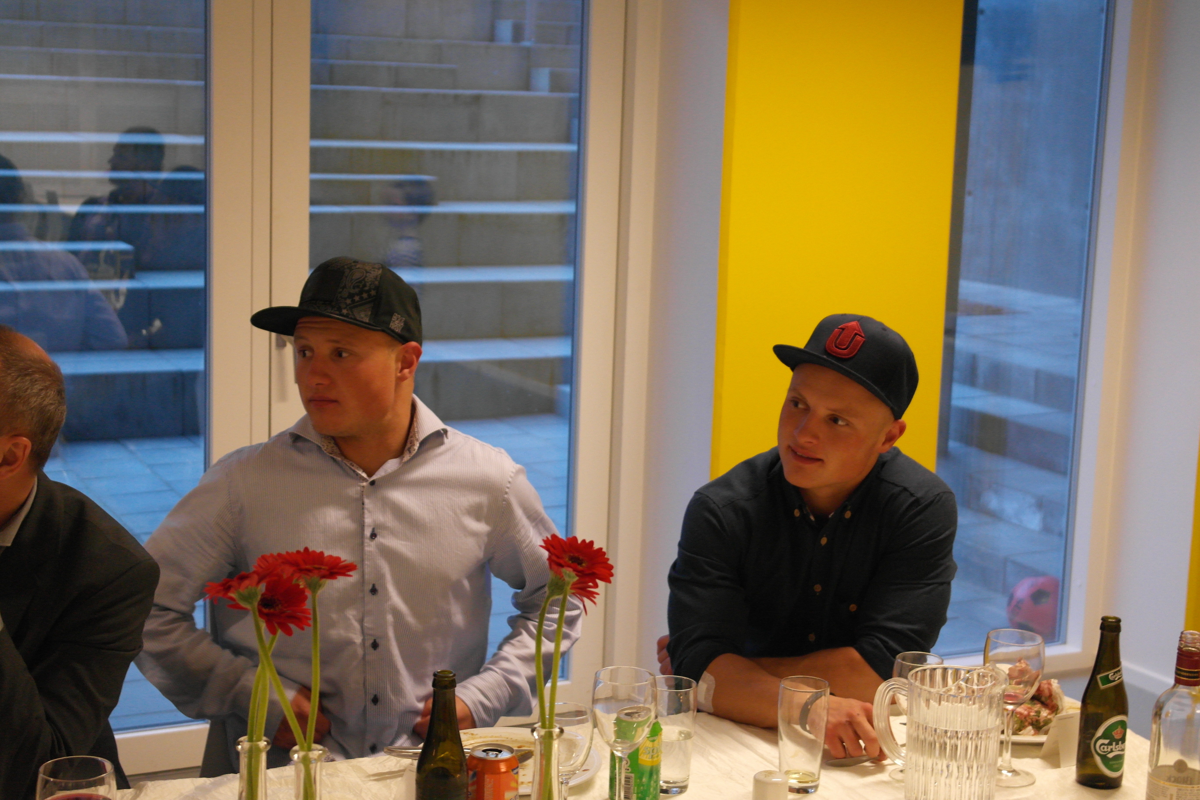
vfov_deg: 23.4
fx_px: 1933
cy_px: 400
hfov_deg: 34.5
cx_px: 600
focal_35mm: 58
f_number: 5
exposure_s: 1/30
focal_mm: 38
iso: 1600
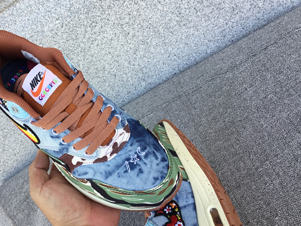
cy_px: 115
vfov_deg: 33.6
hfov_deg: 43.1
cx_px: 94
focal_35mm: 43
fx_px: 374
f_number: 2.4
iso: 25
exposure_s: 1/112
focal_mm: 3.3
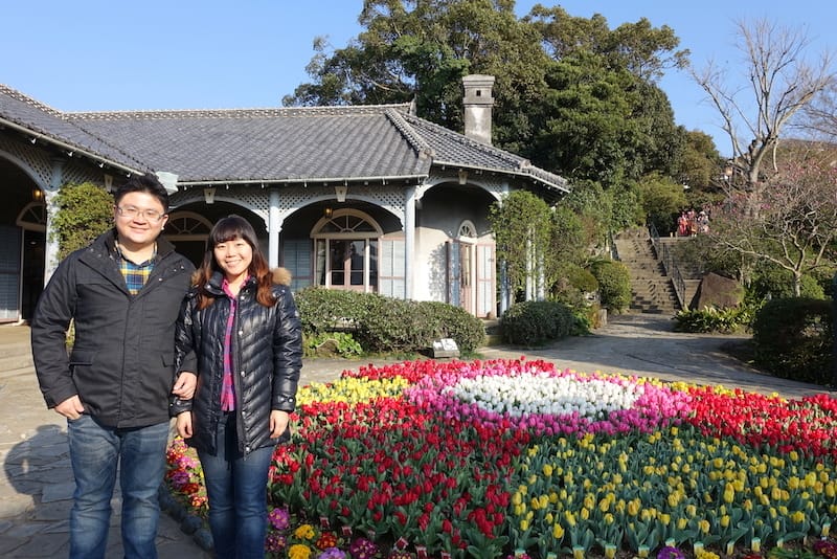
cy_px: 280
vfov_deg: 53.2
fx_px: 558
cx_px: 418
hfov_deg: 73.7
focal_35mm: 24
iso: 125
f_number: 5.6
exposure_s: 1/320
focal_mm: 8.8
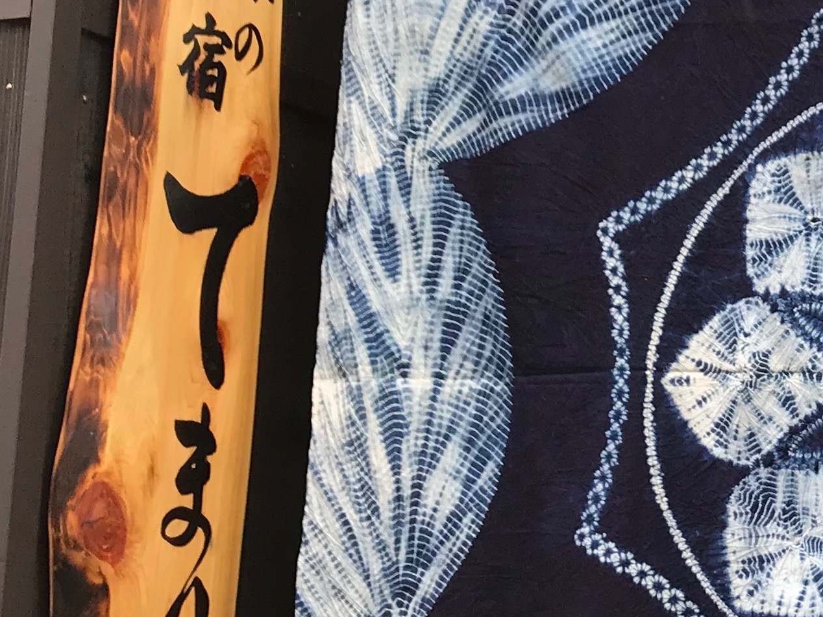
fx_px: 2116
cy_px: 260
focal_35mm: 89
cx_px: 1081
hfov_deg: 20.1
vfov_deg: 16.6
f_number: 1.8
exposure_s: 1/174
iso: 20
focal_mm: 3.99
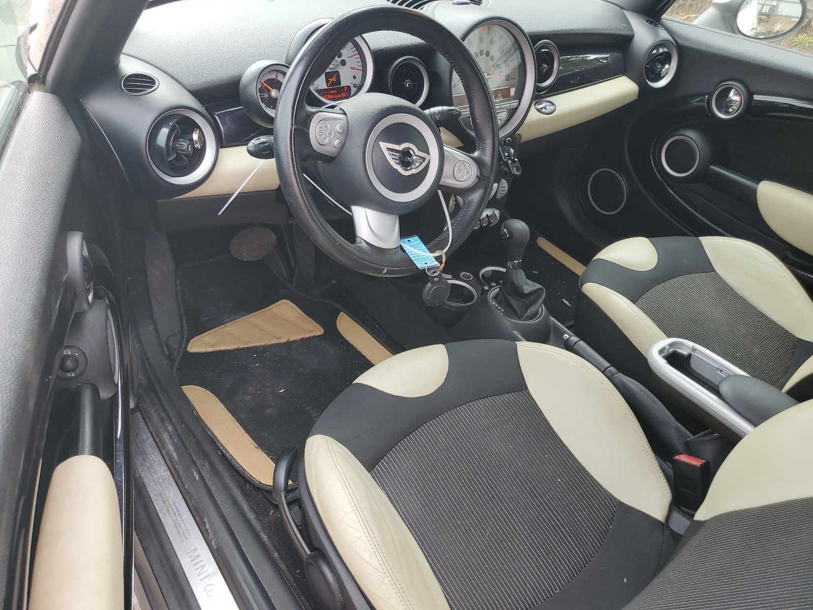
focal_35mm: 26
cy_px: 305
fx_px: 611
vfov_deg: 53.1
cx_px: 406
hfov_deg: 67.3
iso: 50
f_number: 1.5
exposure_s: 1/185
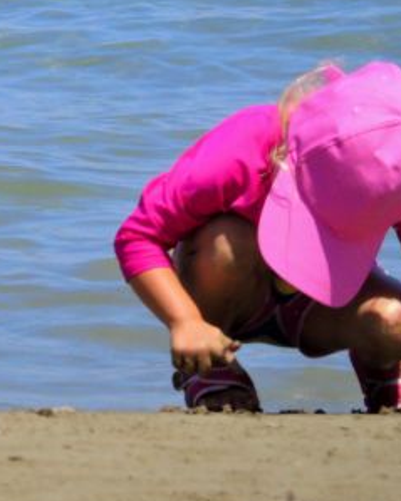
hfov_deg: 1.8
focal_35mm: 871
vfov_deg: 2.2
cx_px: 8
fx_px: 12928
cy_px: 119
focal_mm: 74
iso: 200
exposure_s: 1/1250
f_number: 5.3
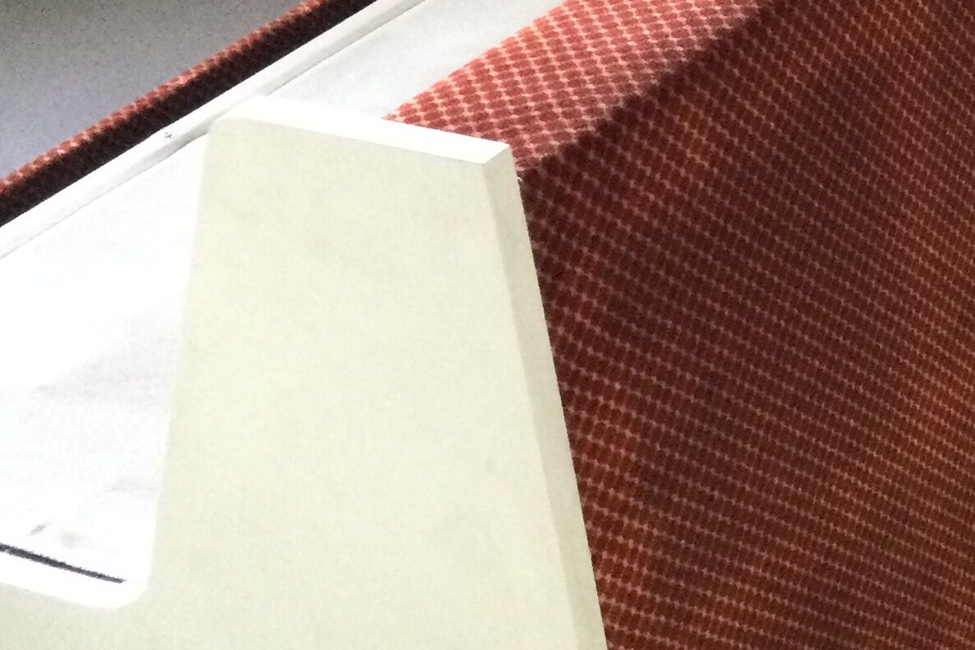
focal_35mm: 89
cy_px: 172
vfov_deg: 15.3
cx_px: 1299
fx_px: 2410
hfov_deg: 20.7
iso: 200
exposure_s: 1/25
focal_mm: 3.3
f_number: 2.4
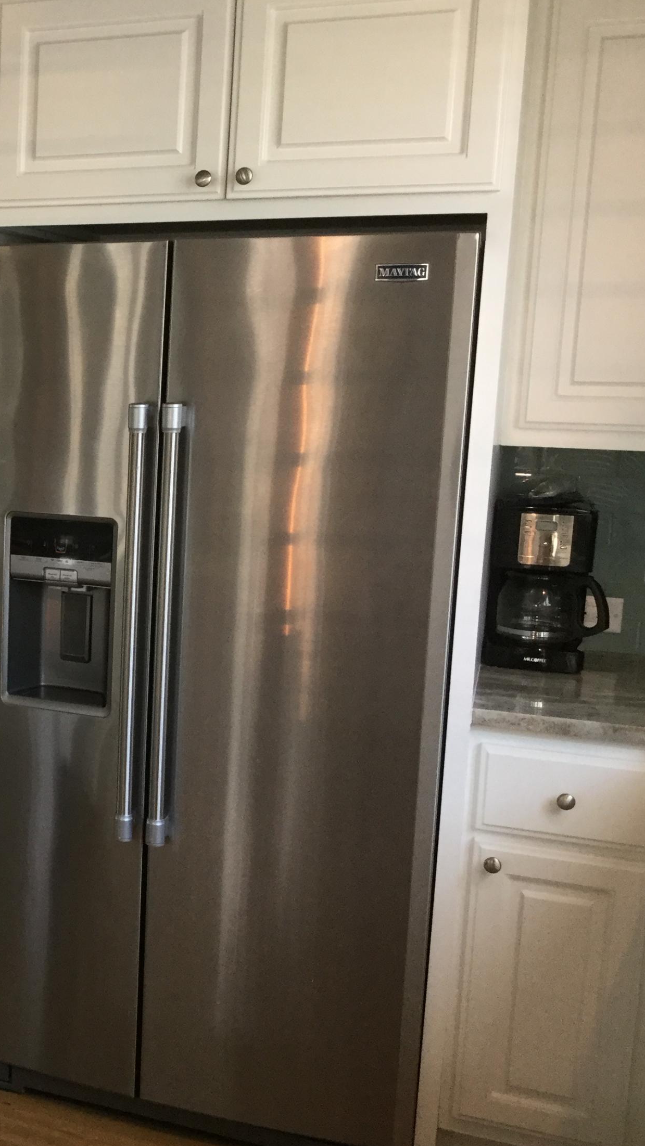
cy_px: 572
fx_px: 1399
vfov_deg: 44.6
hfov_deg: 23.9
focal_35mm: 46
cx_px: -107
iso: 64
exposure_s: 1/30
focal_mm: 3.3
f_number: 2.4
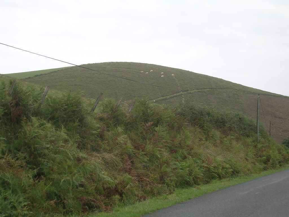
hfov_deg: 26.7
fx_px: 609
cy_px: 108
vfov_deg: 20.2
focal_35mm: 73
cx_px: 144
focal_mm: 11.1
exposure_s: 1/132
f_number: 3.8
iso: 50
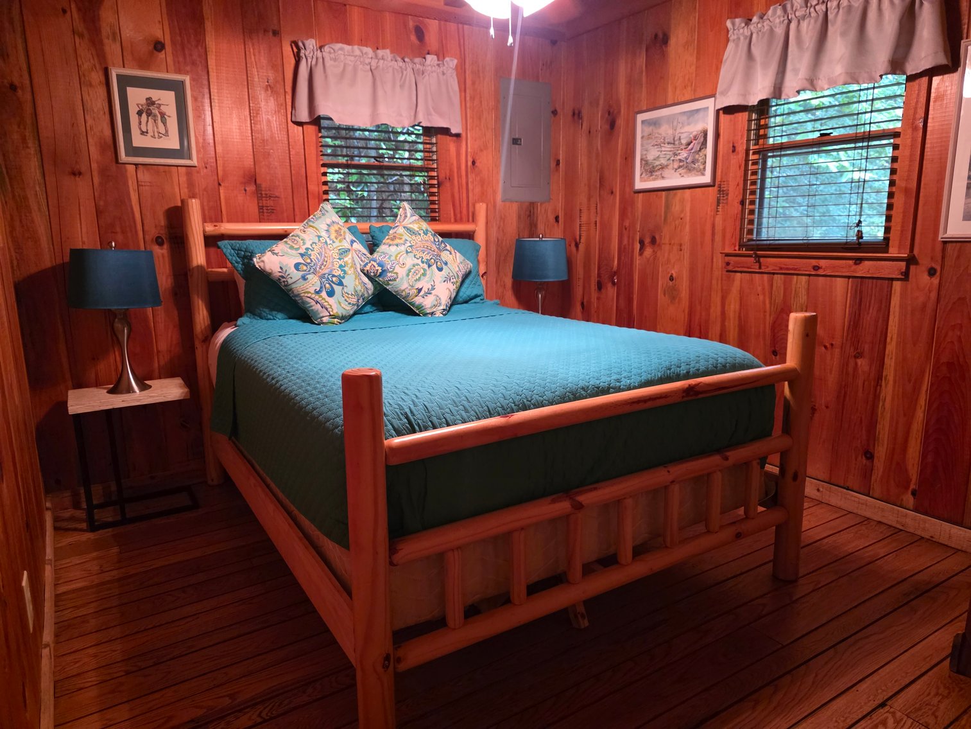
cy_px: 364
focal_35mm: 23
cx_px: 486
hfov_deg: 73.9
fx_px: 645
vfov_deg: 58.9
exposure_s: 1/60
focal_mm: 6.3
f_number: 1.7
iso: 1600
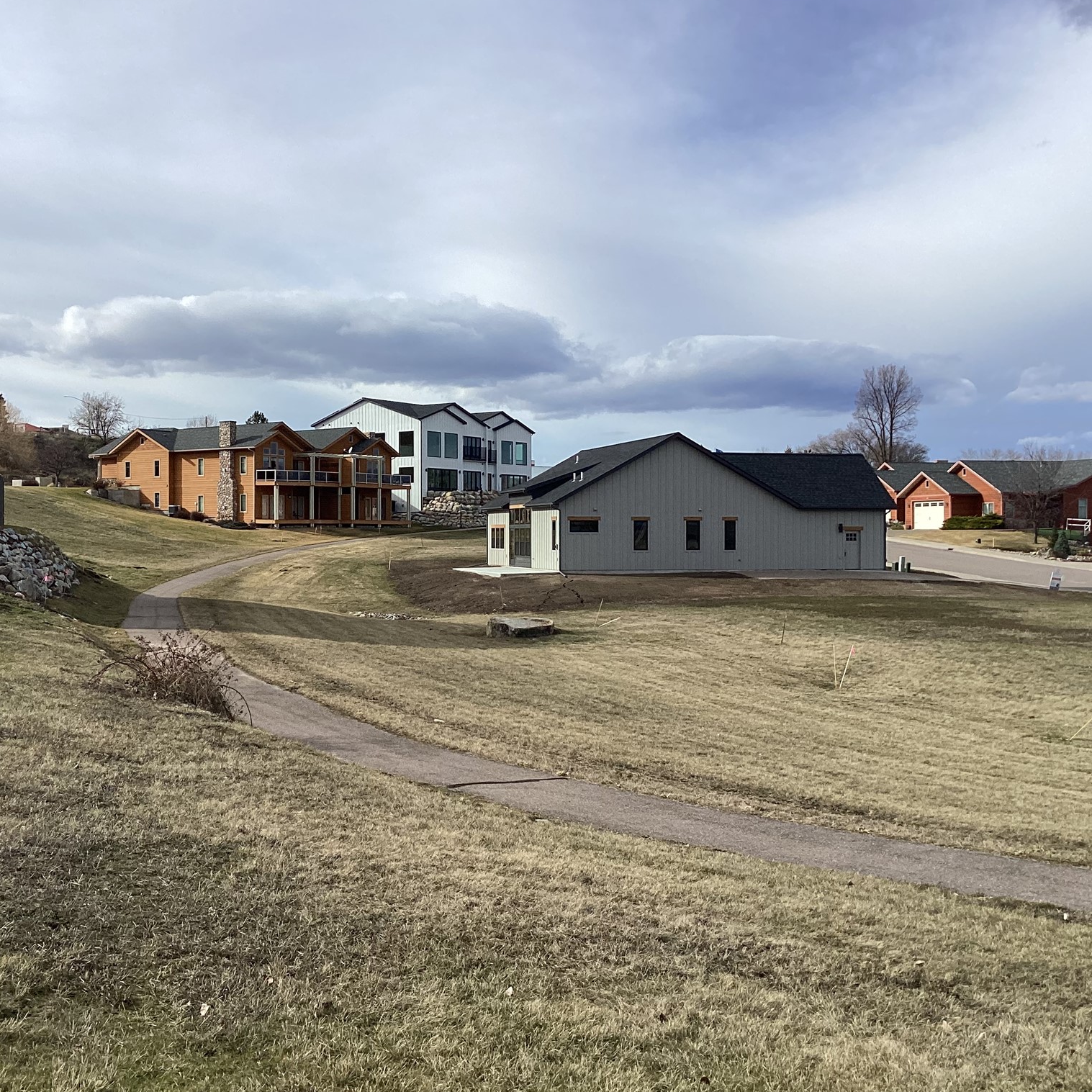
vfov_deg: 44.9
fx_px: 1321
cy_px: 542
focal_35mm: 37
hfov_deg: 44.6
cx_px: 413
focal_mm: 3.3
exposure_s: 1/1567
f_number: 2.4
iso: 25
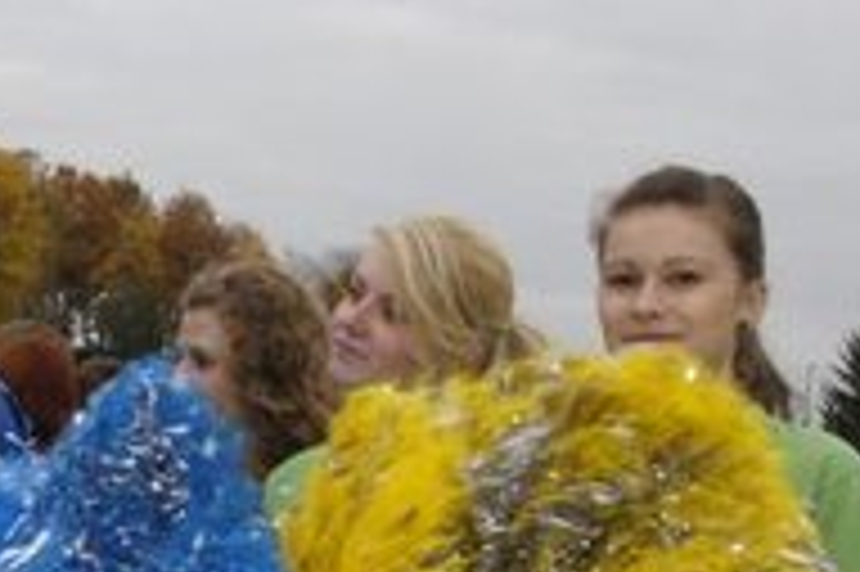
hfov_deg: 22.5
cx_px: -5
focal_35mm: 87
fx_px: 2069
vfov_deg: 15.3
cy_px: 649
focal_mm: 17
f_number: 20
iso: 1600
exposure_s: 1/160
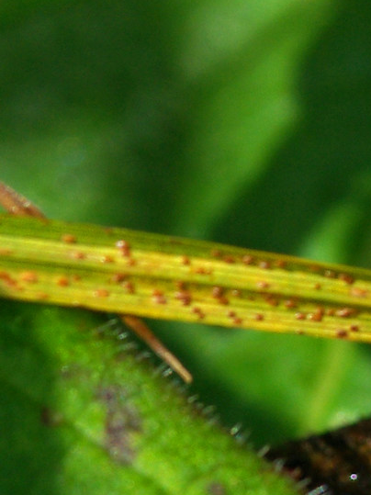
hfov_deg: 2.2
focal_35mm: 675
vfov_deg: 2.9
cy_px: 65
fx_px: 9652
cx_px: 896
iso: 100
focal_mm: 105
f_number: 9.5
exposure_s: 1/250
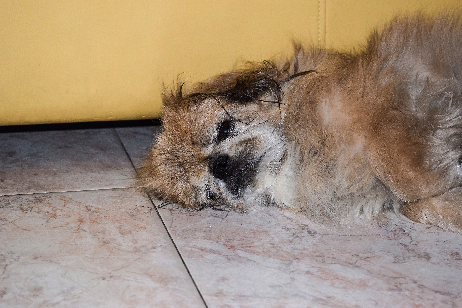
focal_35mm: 82
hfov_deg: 24.6
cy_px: 154
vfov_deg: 16.6
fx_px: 1059
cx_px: 231
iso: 2000
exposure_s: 1/60
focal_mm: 55
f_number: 5.6
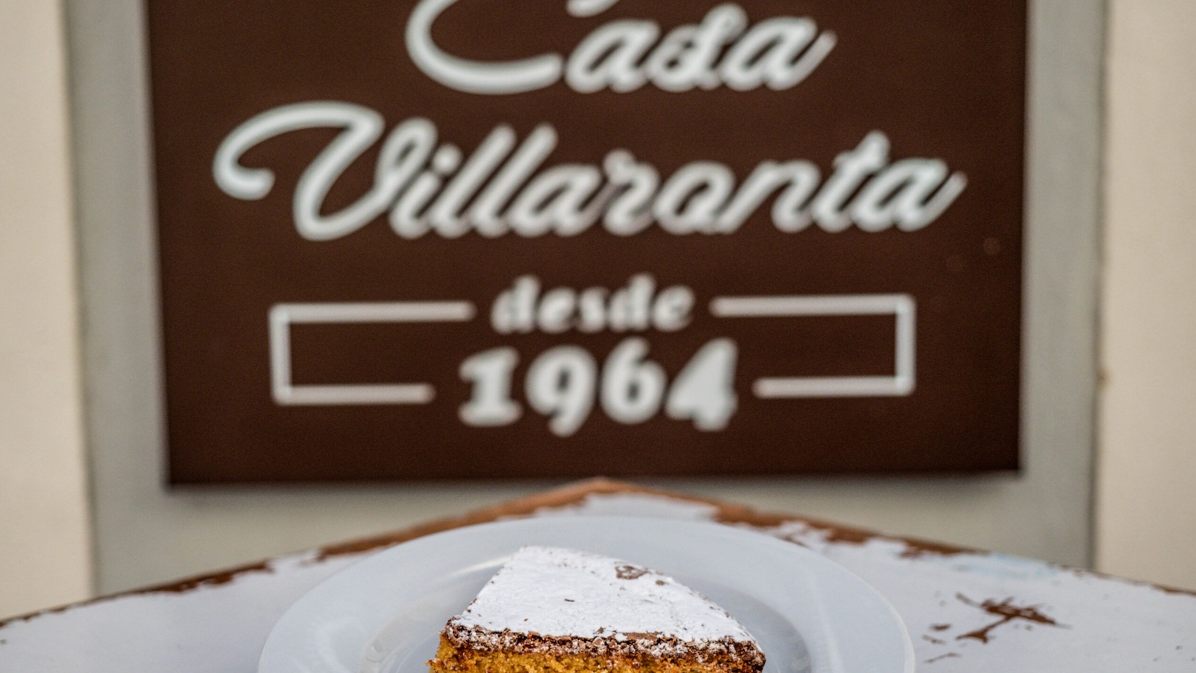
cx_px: 593
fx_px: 2442
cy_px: 377
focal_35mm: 77
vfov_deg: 15.7
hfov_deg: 27.5
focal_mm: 35
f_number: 2.8
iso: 200
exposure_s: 1/1600
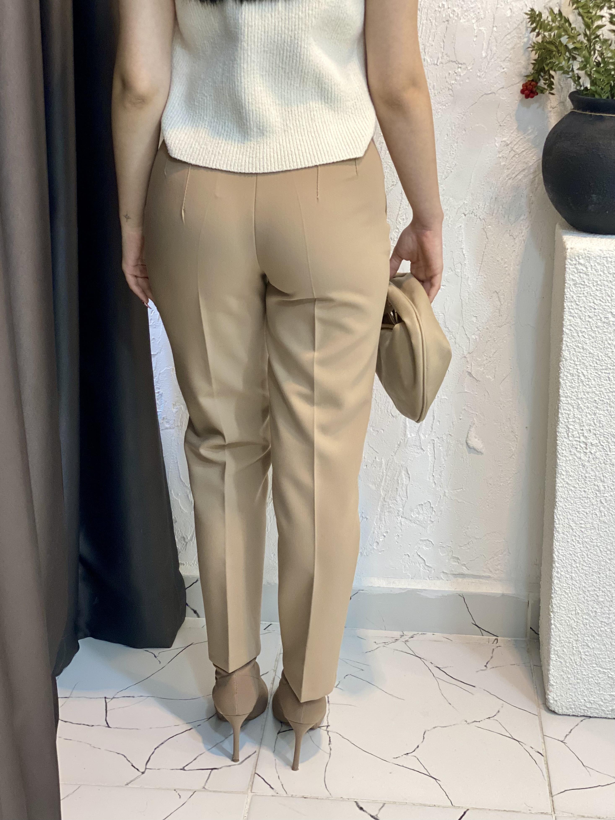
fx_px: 1232
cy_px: 410
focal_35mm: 52
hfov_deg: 28.0
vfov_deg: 36.8
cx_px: 308
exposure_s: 1/100
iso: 160
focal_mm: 6
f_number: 2
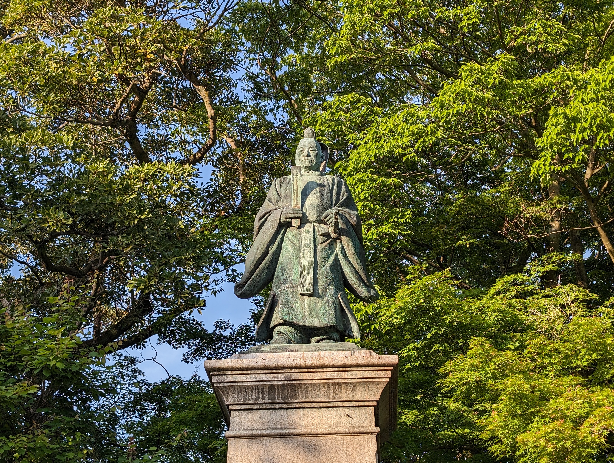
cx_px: 307
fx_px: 870
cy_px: 232
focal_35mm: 49
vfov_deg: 29.7
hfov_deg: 38.9
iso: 20
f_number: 1.68
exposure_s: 1/439
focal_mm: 6.9
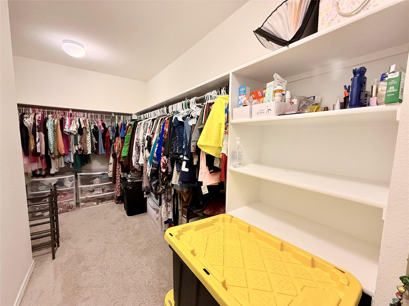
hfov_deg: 102.1
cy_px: 153
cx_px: 204
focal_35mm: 14
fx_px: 165
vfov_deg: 85.7
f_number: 2.2
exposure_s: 1/60
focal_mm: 2.22
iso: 500
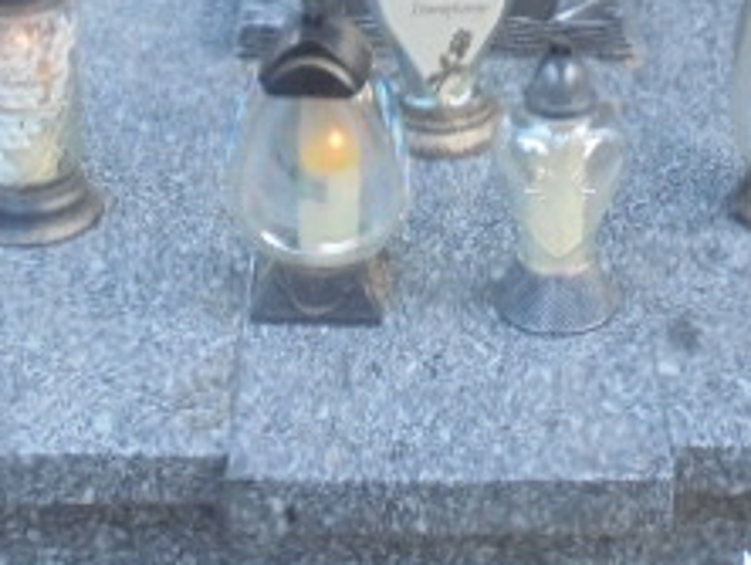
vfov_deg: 14.4
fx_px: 2128
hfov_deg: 20.0
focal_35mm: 98
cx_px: 409
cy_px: -203
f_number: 4
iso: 400
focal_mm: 6.1
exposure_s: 1/20
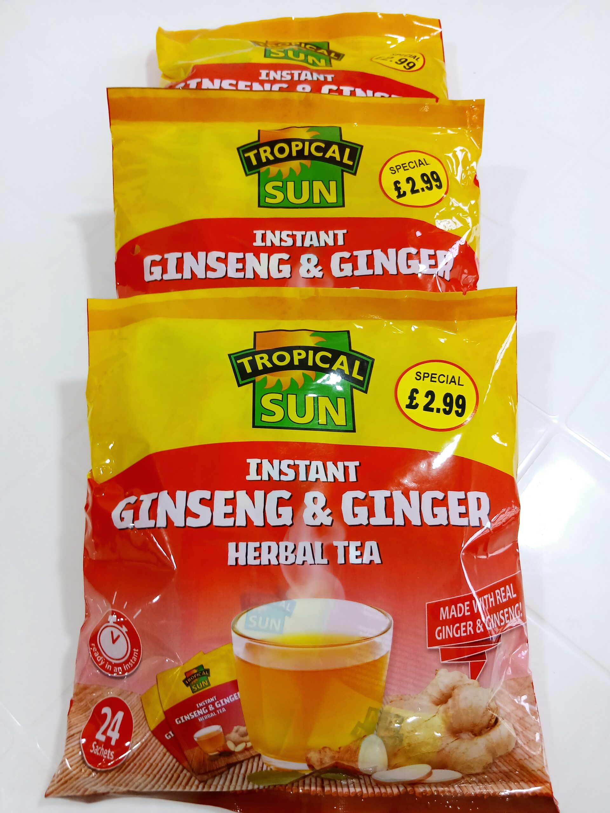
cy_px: 406
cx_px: 305
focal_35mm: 26
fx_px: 611
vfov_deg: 67.3
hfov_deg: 53.1
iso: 100
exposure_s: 1/50.3
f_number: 1.8
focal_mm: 3.98
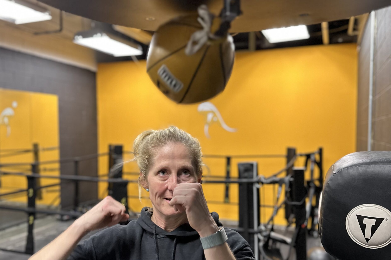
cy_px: 150
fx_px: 369
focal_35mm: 34
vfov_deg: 38.8
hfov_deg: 55.8
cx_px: 192
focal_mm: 6.86
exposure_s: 1/60
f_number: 1.78
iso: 250
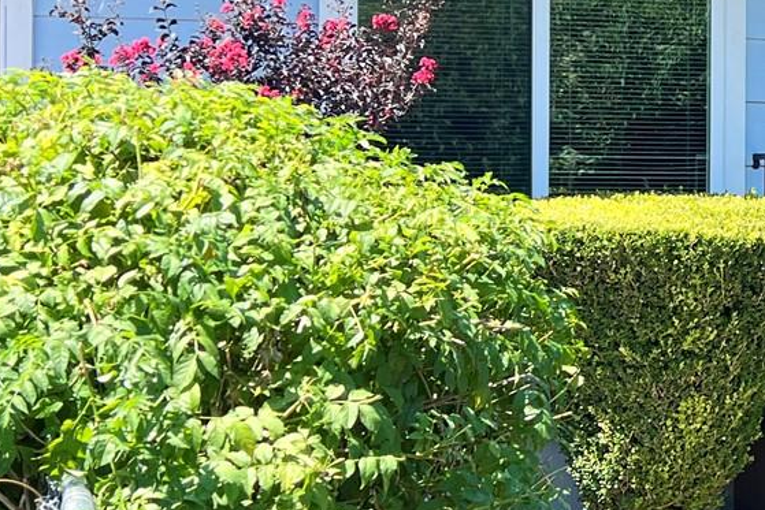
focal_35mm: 99
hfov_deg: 19.4
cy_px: 144
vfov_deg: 13.8
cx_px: 926
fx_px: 2104
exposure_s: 1/853
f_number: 1.5
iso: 50
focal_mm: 5.7
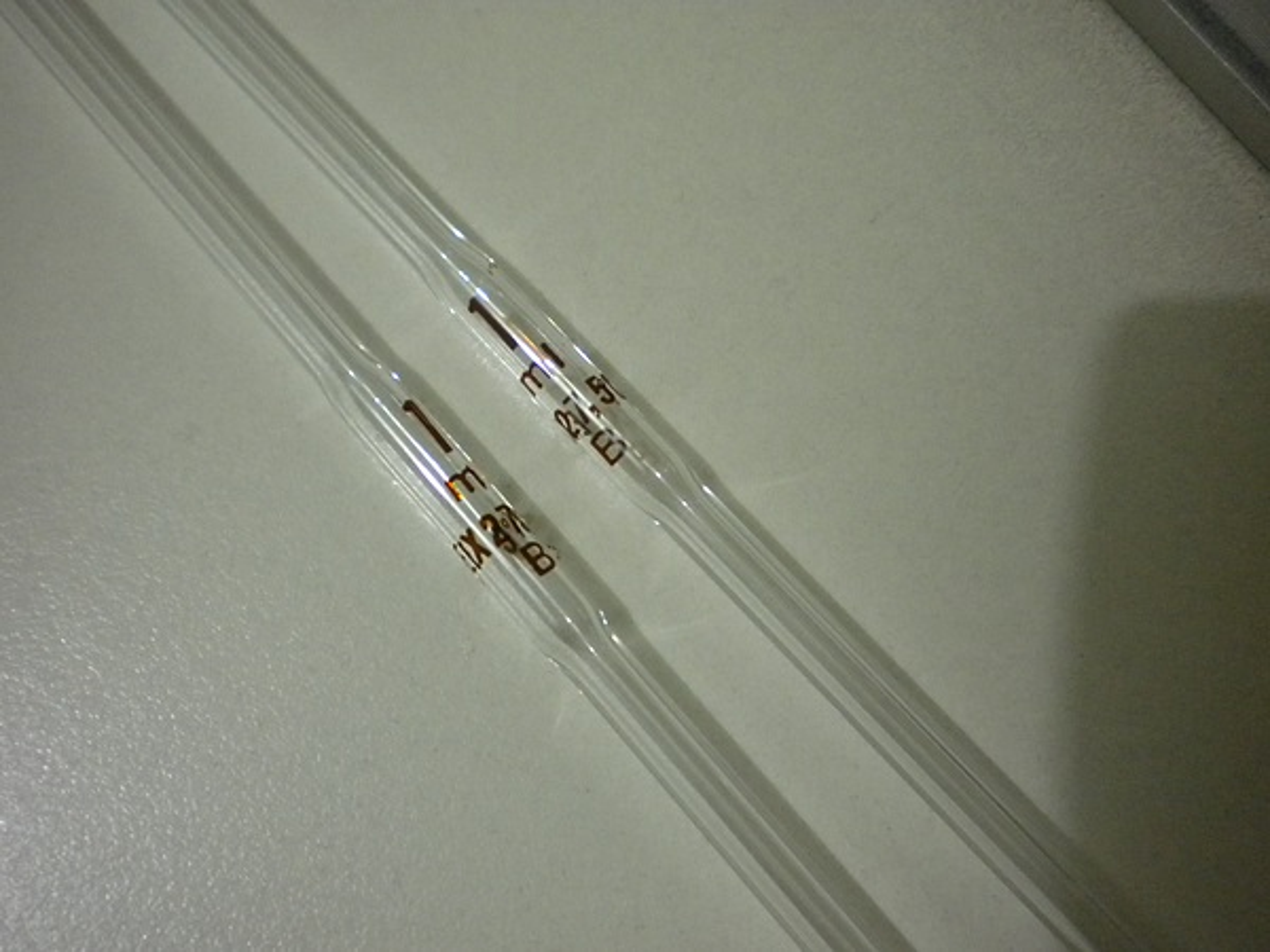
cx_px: 635
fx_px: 1284
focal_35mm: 35
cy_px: 476
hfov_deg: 52.6
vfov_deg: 40.7
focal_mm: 6.3
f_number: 3.1
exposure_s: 1/11.6
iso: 400
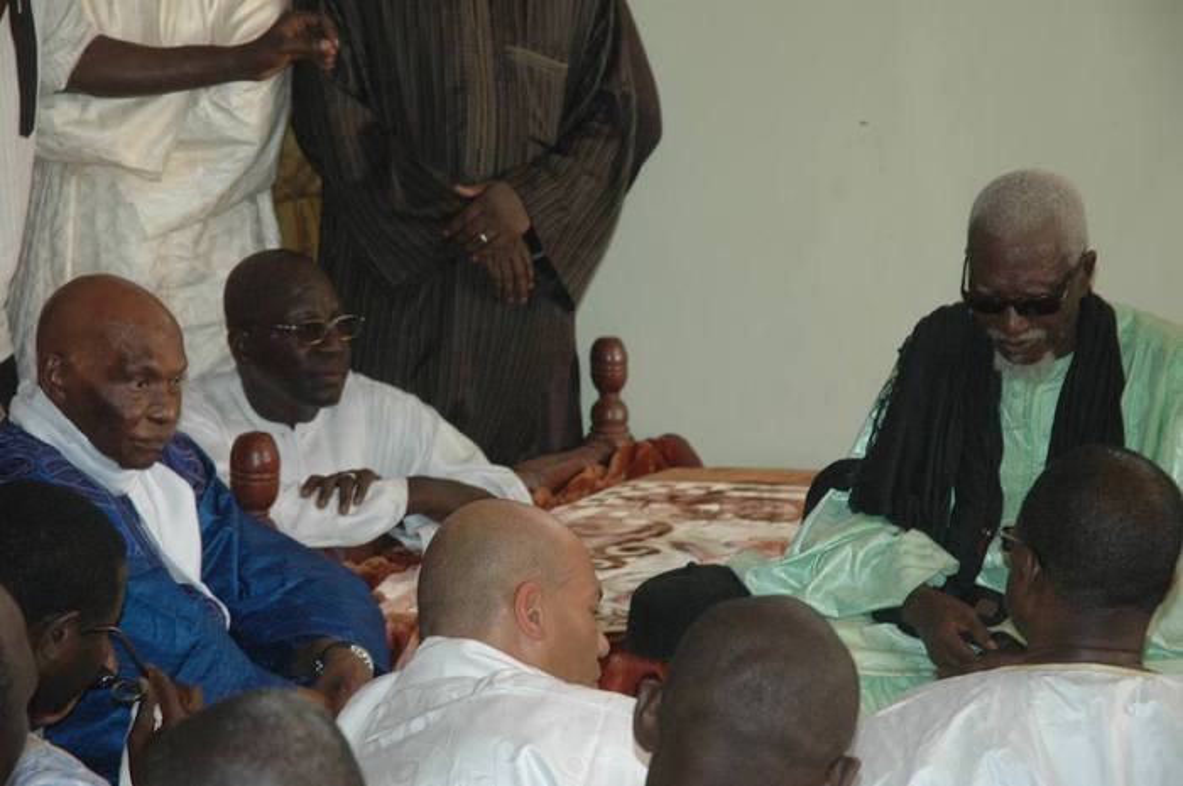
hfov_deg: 20.9
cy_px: 393
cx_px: 592
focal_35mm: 98
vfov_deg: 14.0
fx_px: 3200
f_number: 4.5
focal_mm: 65
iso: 800
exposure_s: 1/60
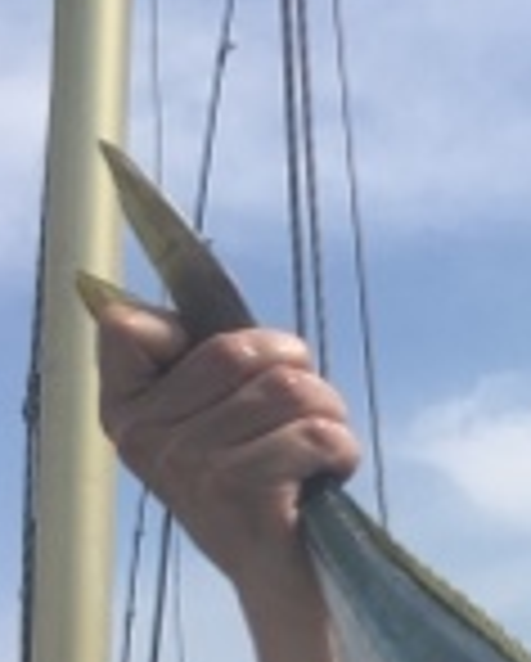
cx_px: 799
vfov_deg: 18.2
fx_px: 1882
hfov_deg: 14.9
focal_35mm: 96
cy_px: 919
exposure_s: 1/1923
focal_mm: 4.15
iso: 25
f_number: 2.2
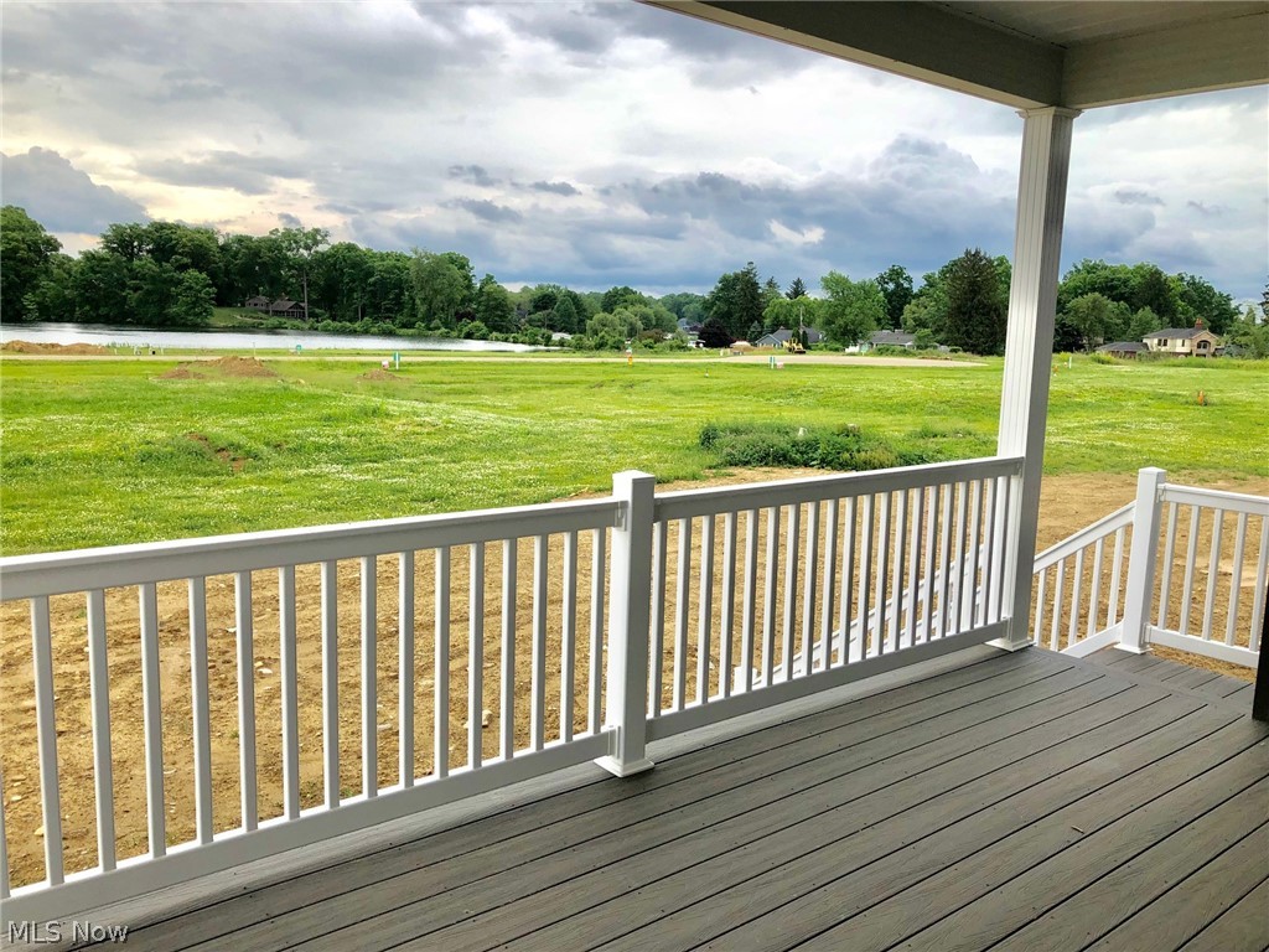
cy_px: 476
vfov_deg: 49.7
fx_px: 1026
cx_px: 634
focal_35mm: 28
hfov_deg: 63.4
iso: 20
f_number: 1.8
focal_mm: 3.99
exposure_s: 1/873
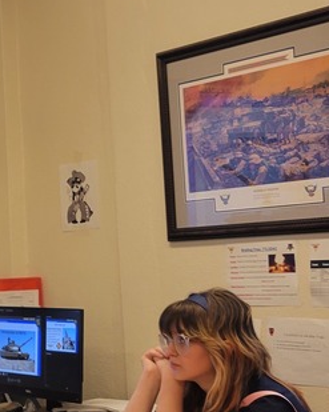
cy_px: 263
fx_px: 1023
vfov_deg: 22.7
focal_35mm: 84
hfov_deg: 16.7
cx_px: -156
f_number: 1.8
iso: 160
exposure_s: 1/120
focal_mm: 5.4
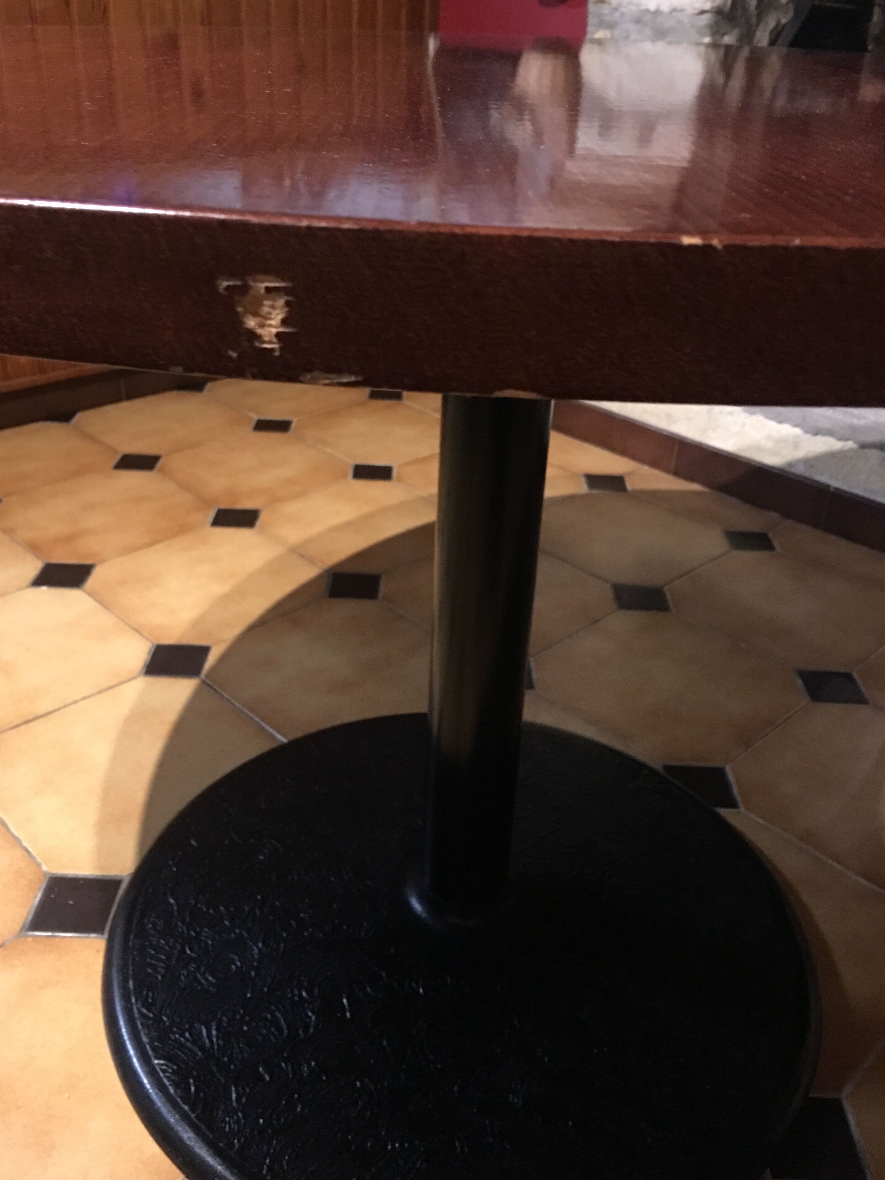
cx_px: 429
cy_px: 597
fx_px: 1057
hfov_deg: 45.4
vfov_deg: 58.3
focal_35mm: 31
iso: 160
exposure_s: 1/8
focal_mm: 4.15
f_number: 2.2
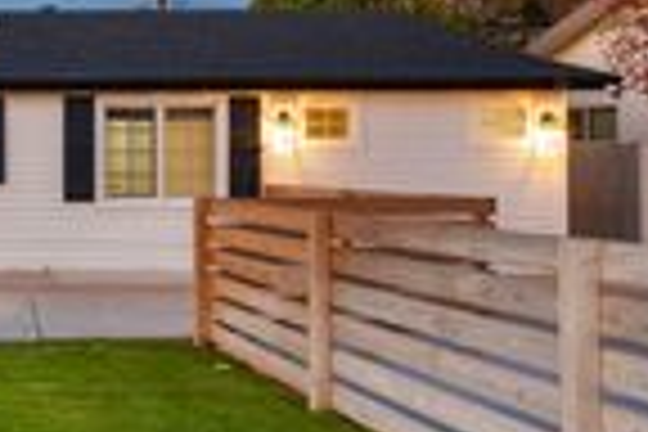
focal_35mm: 59
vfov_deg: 22.9
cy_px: 151
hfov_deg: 28.7
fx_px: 1062
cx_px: -158
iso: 200
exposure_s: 1
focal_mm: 17
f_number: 8
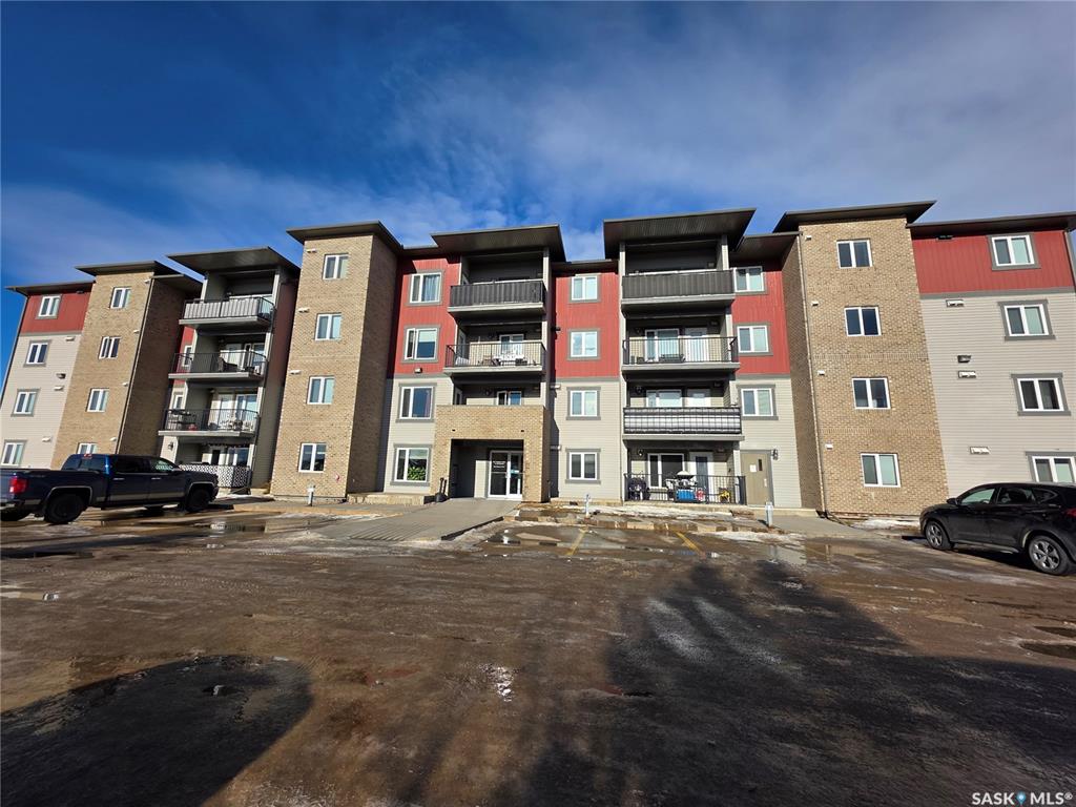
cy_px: 404
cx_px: 538
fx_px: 404
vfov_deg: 89.9
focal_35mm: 13
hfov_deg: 106.2
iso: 40
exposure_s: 1/2905
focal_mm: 2.2
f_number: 1.9
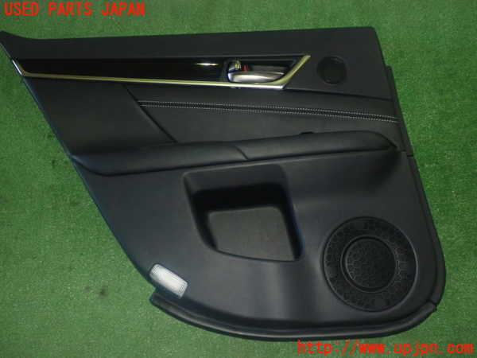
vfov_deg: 39.7
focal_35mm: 36
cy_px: 179
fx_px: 496
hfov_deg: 51.4
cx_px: 238
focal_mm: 6.37
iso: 1000
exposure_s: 1/40
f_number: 7.1
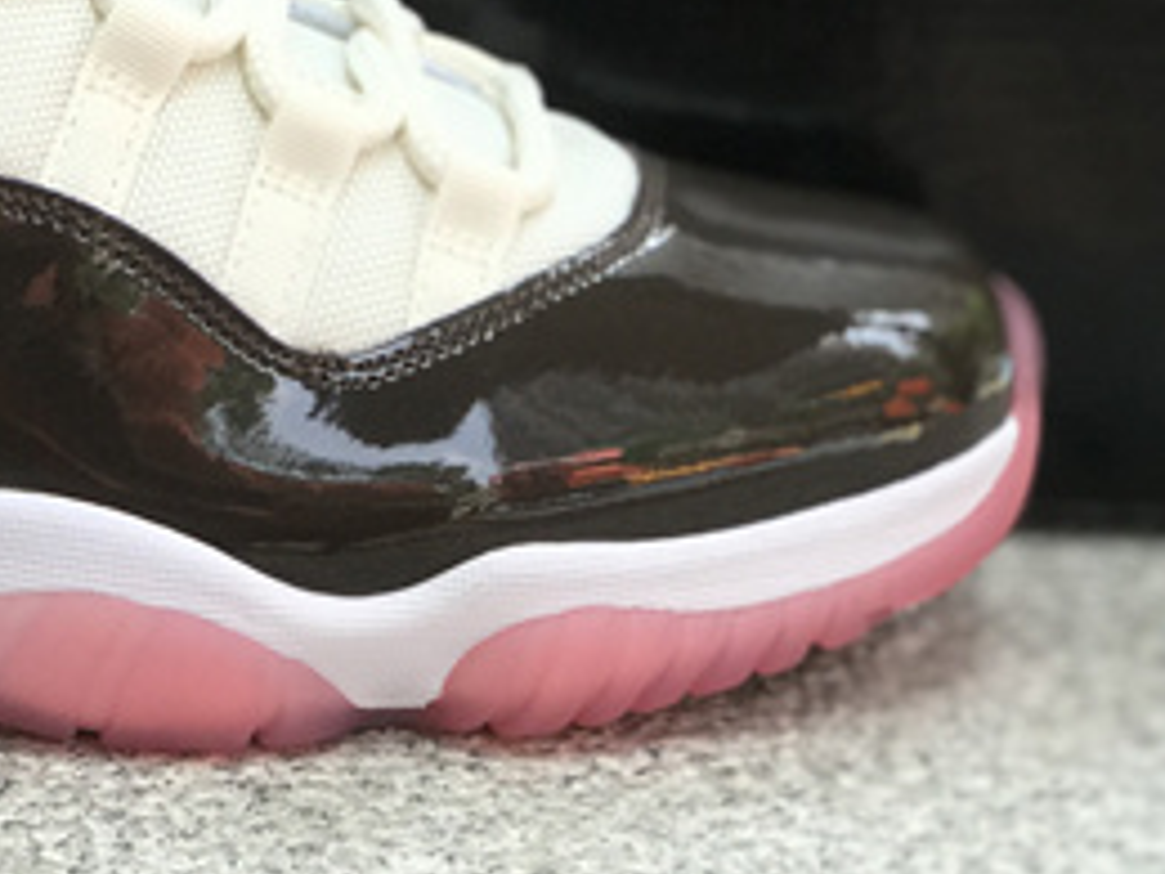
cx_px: 175
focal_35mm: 162
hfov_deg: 12.1
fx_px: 5452
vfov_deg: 9.0
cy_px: -347
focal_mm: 6.6
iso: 20
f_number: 2.8
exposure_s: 1/112
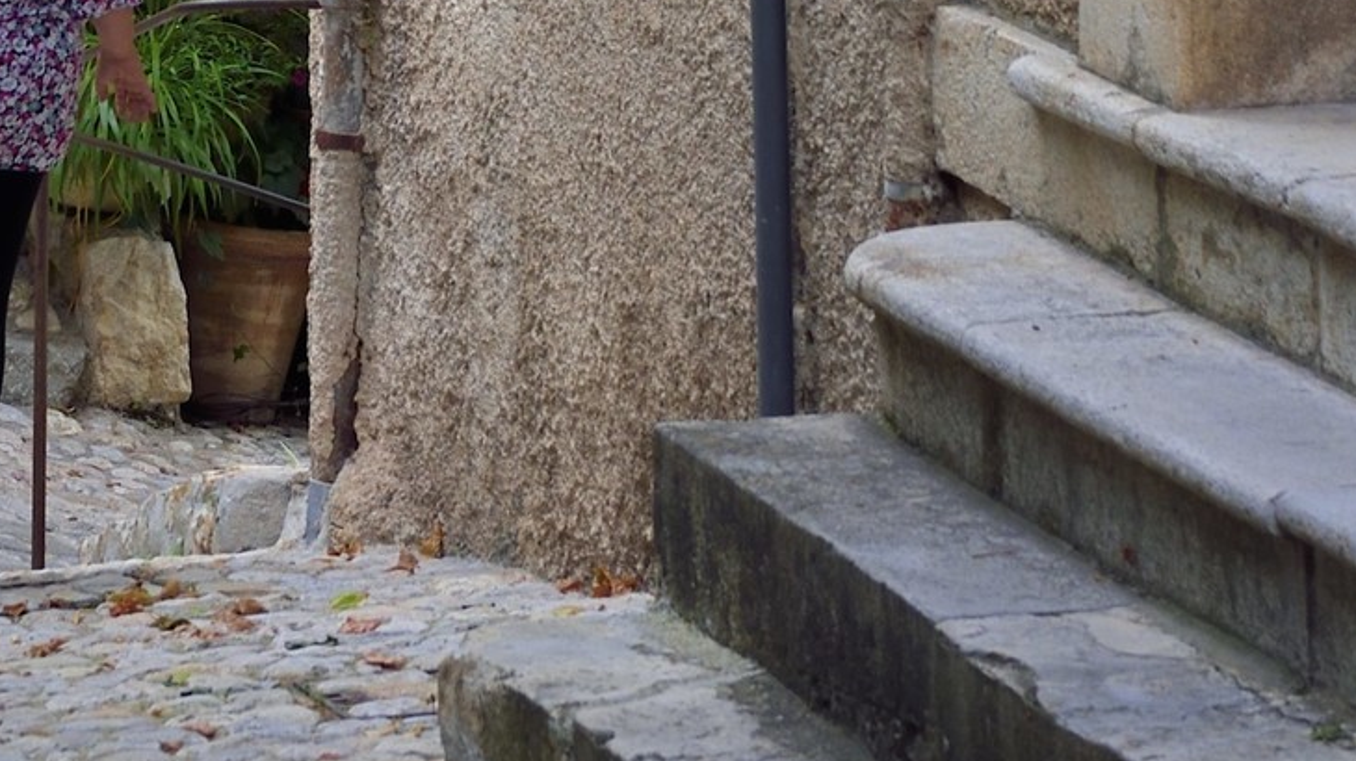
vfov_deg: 5.5
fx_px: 7440
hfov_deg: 10.4
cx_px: 310
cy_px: -1388
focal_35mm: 207
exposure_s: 1/500
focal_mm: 60
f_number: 7.1
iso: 400
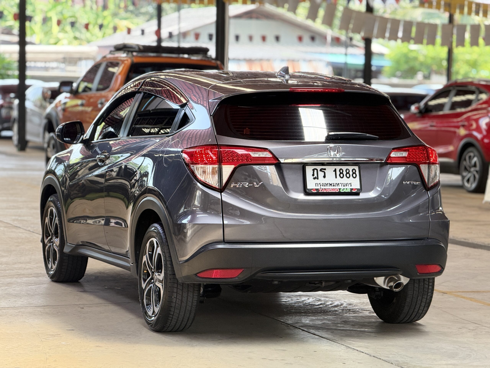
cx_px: 245
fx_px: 1699
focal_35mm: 120
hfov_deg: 16.4
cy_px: 184
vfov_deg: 12.3
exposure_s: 1/99
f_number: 2.8
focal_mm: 15.66
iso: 125
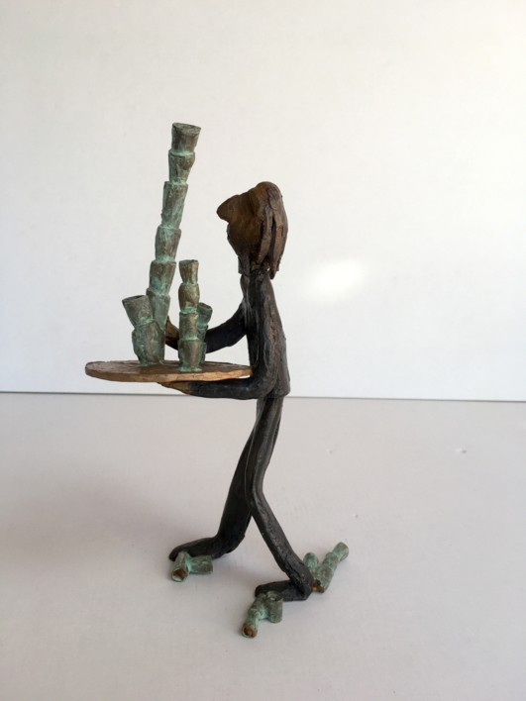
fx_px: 588
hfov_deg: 48.2
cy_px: 350
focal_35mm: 29
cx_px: 263
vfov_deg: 61.7
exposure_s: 1/100
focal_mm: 4.15
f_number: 2.2
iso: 32
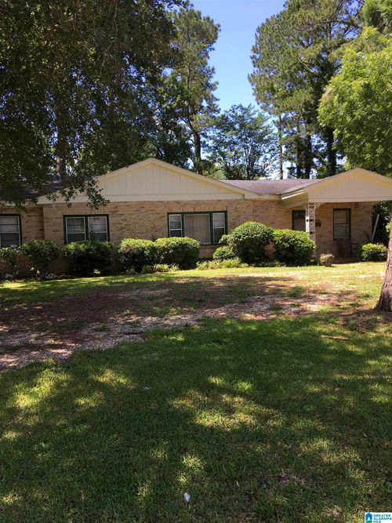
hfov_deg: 48.2
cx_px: 196
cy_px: 262
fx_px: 438
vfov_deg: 61.7
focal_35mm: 29
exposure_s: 1/420
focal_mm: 4.15
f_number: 2.2
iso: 25
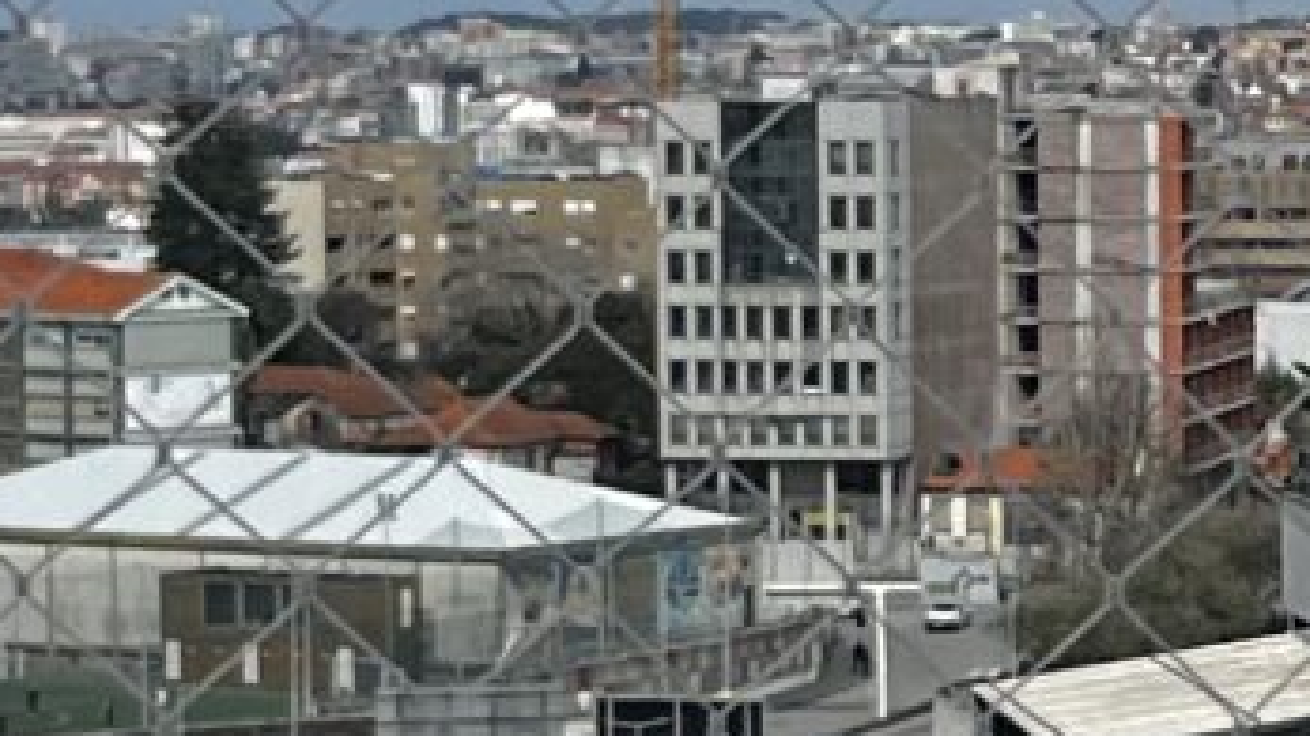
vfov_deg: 5.8
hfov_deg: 10.2
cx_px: 1291
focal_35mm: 209
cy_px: 596
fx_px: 7258
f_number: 1.5
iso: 50
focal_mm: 5.7
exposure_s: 1/6211
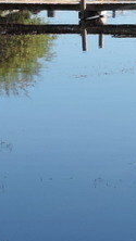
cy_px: 31
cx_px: 374
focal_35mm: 201
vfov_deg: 10.7
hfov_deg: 5.7
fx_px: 1288
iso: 80
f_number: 3.3
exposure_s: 1/640
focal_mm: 7.1
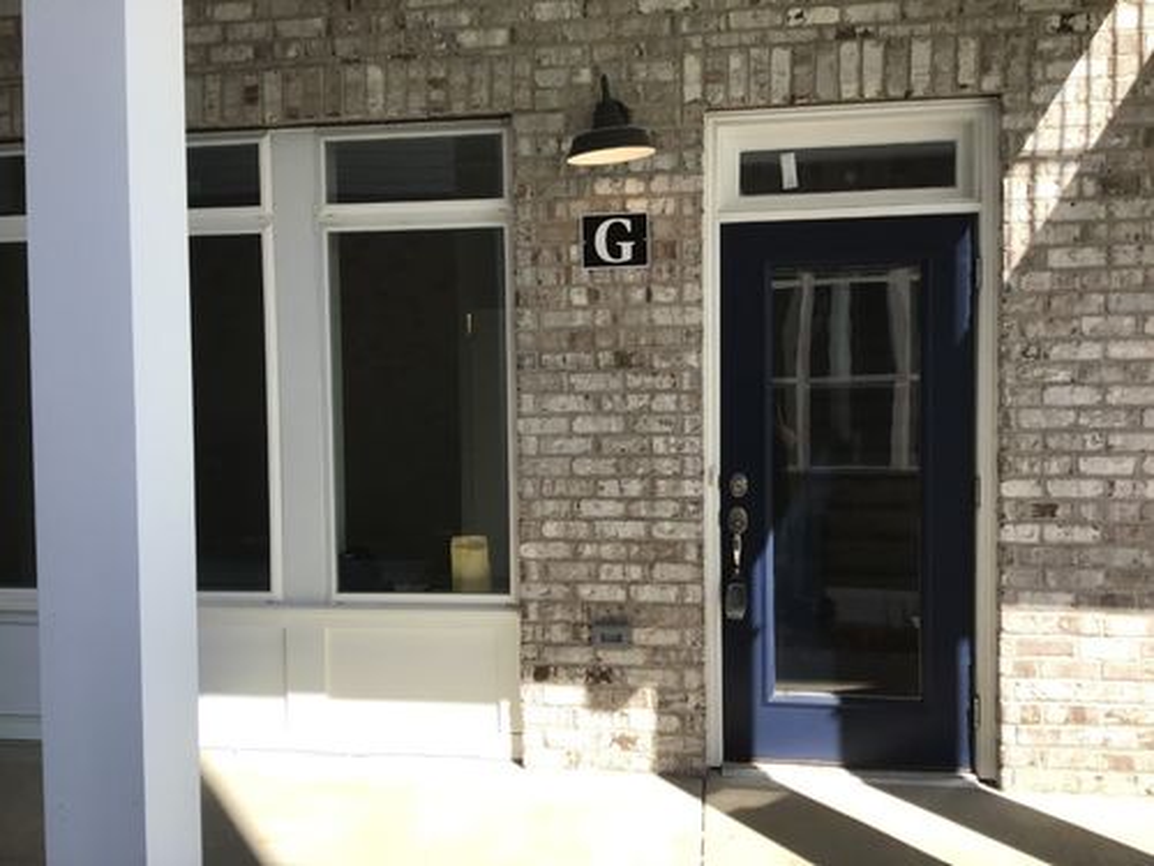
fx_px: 1033
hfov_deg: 58.4
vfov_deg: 45.4
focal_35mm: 31
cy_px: 433
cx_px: 577
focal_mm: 3.3
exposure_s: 1/506
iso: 25
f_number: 2.4
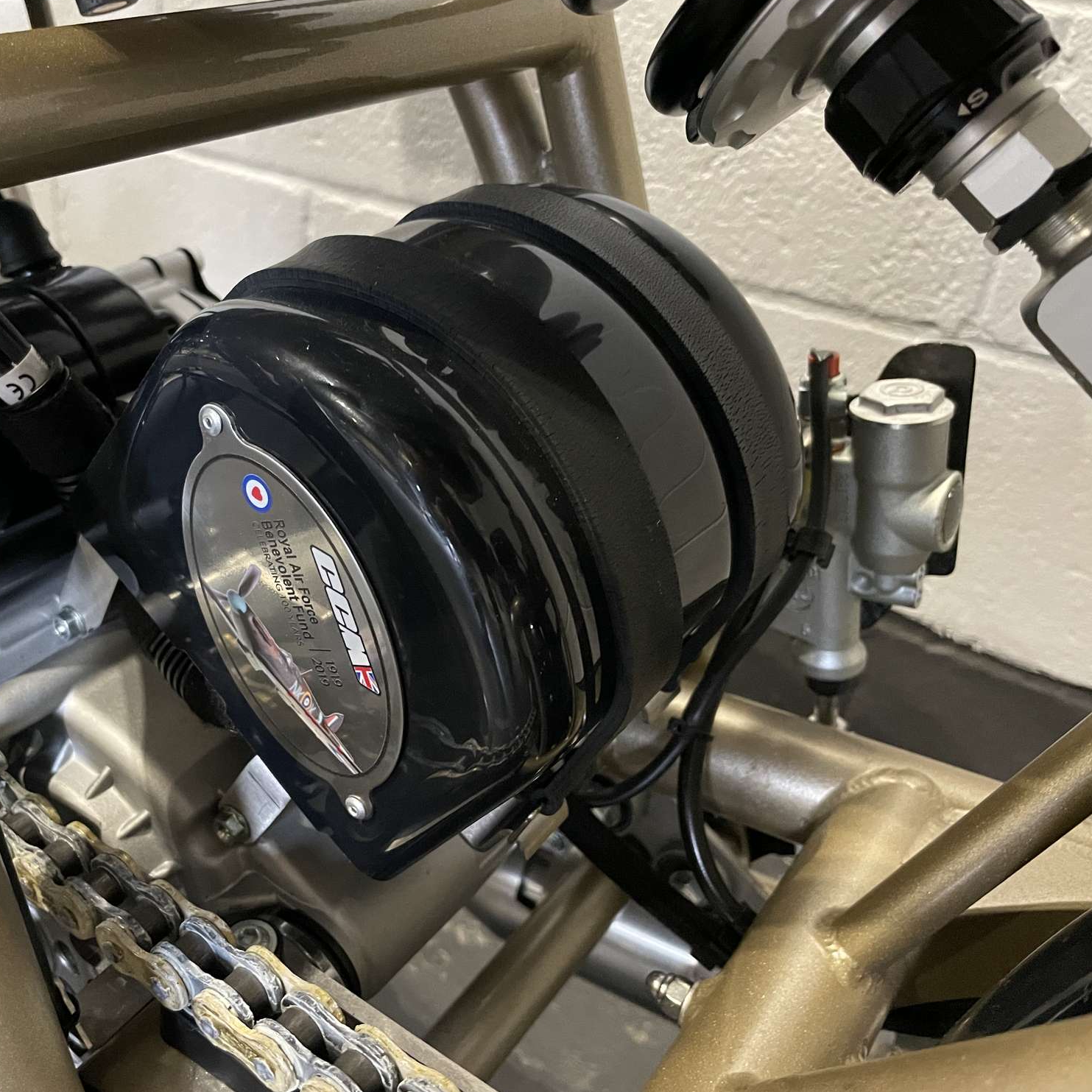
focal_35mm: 31
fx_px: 1106
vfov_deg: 52.5
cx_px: 420
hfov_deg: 52.1
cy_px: 541
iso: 500
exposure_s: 1/25
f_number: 1.6
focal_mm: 4.2
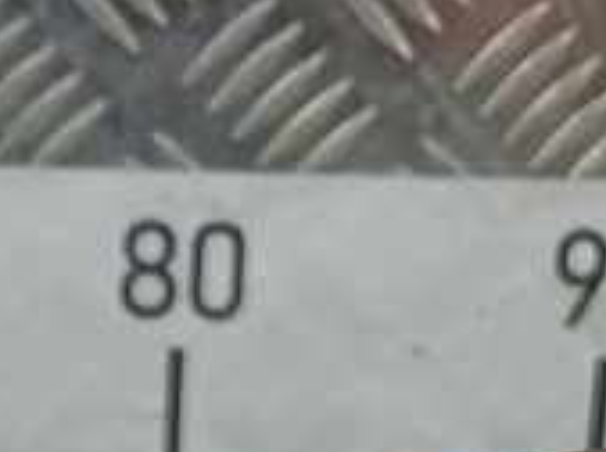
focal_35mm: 164
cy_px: 965
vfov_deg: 8.5
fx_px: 2865
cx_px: 39
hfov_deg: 12.0
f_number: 1.6
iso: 156
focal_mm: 4.11
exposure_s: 1/50
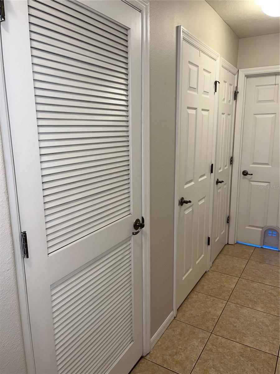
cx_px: 140
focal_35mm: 26
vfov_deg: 67.3
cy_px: 187
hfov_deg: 53.1
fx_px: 280
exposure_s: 1/35
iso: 32
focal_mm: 5.1
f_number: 1.6
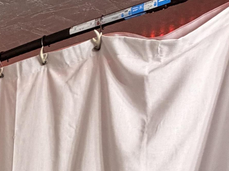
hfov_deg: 25.6
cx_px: -138
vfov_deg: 21.8
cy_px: 291
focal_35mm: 48
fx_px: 318
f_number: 2.2
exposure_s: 1/60
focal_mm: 2.22
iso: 200
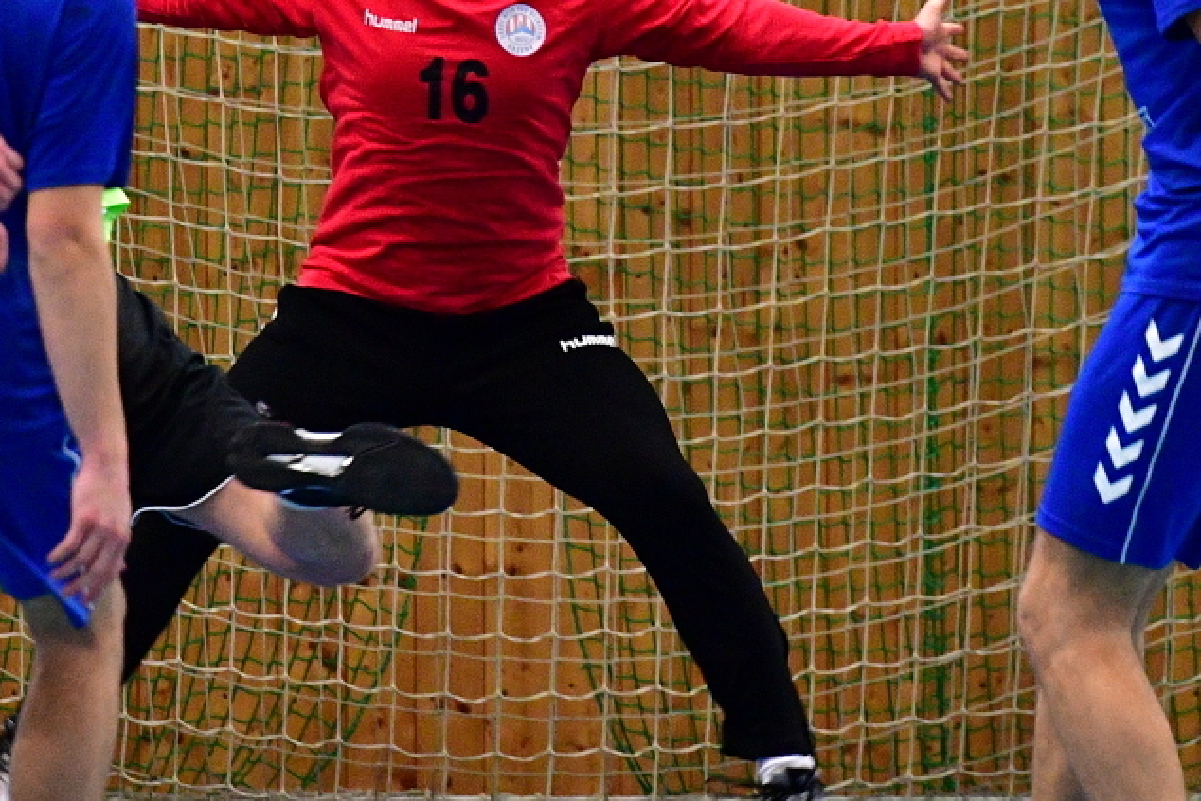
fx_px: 22089
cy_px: 171
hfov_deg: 3.1
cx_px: 665
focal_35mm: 662
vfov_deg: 2.1
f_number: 3.5
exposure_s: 1/400
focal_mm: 200
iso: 3200
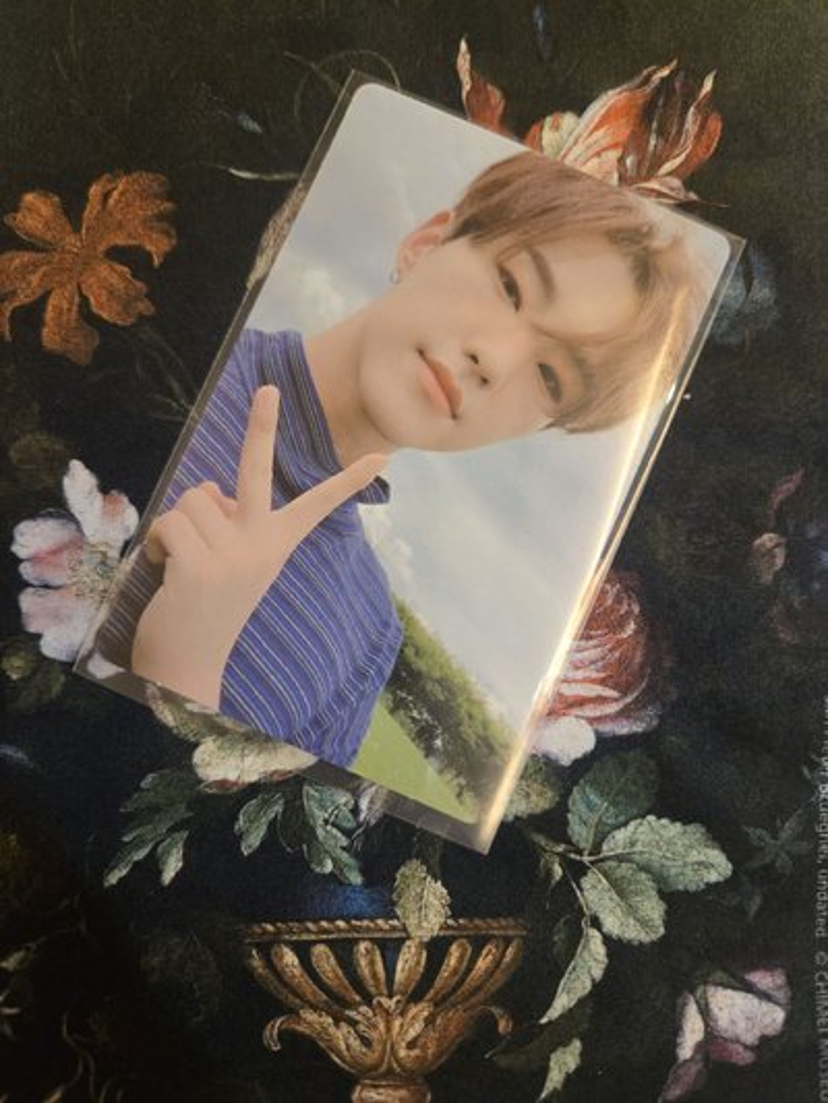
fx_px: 733
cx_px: 414
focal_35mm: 23
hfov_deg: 58.9
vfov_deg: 73.9
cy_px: 552
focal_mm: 5.4
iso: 800
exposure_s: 1/120
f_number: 1.8
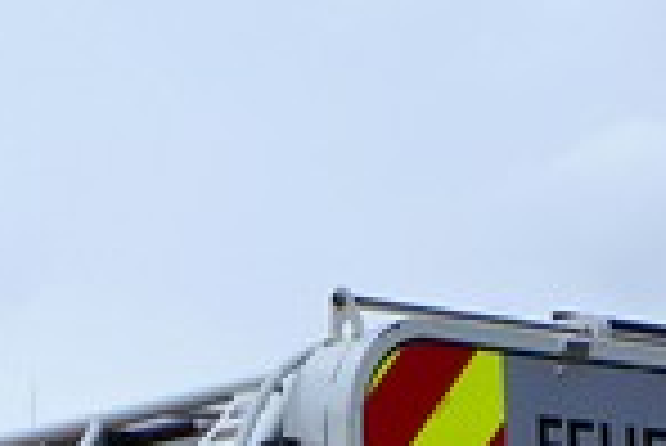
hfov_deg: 8.1
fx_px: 4477
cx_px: -680
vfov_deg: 5.4
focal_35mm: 242
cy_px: 1198
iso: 100
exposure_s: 1/100
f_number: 7.1
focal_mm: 29.8
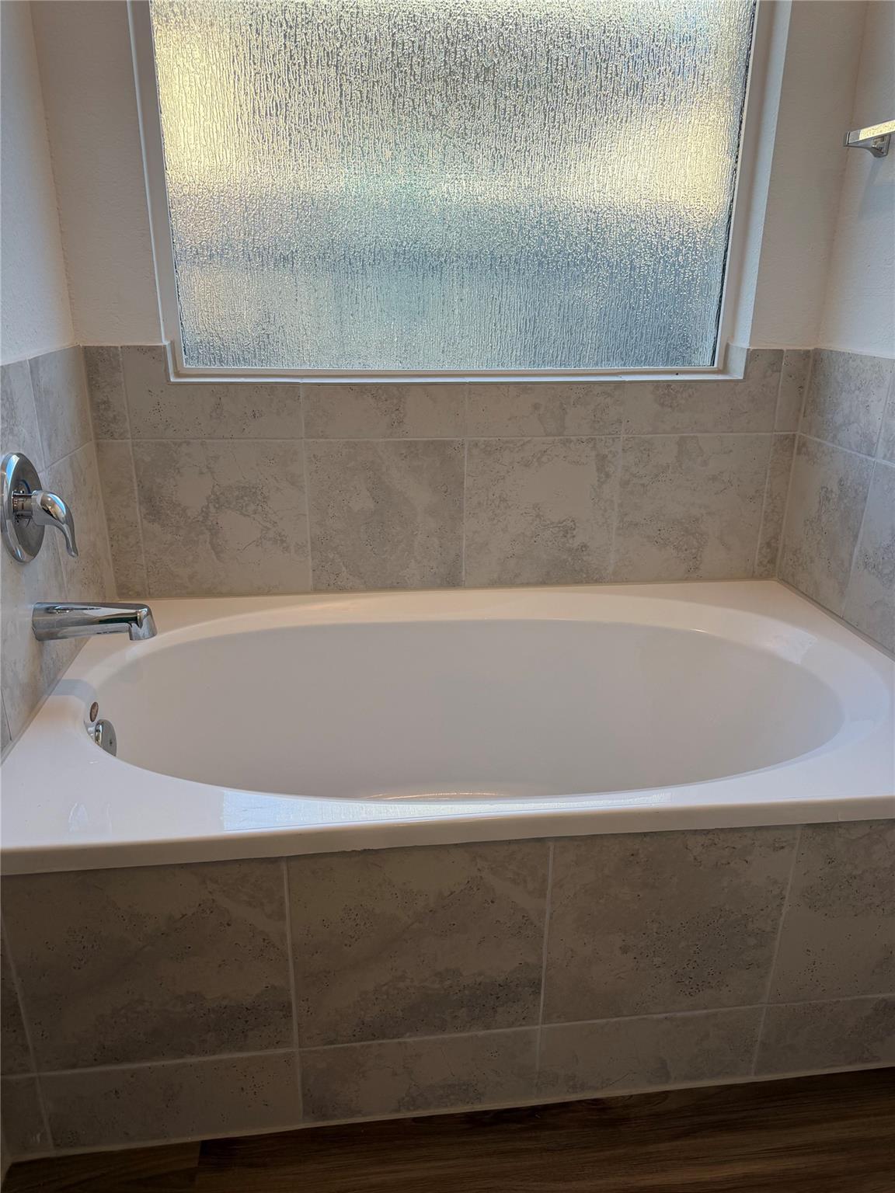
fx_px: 827
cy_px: 596
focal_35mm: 24
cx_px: 448
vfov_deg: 71.6
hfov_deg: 56.8
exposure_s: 1/207
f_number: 1.78
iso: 80
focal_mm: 6.76
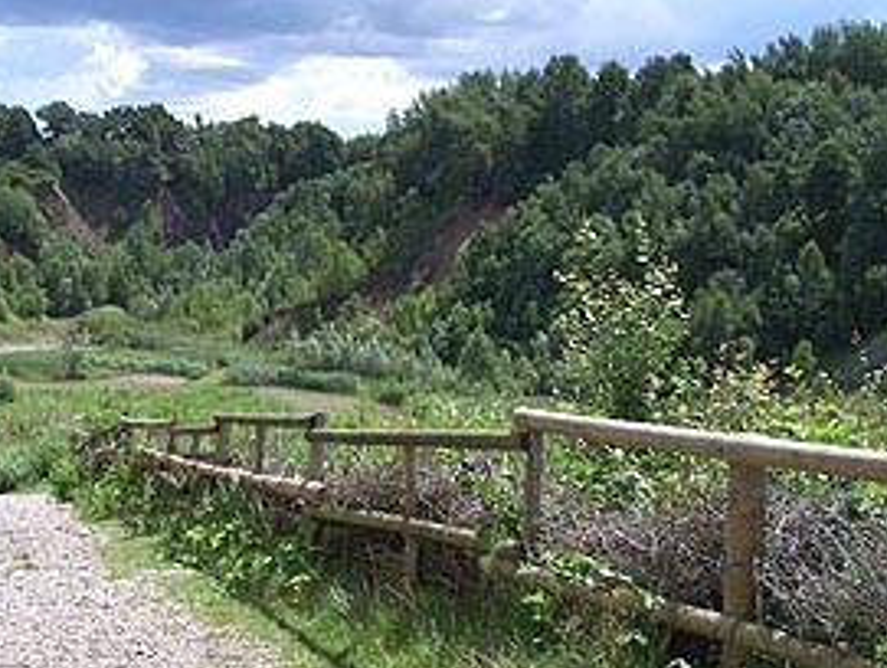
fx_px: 1437
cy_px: 380
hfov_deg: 33.8
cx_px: 249
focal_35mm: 56
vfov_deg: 26.1
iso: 64
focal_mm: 6.3
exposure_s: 1/125
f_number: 8
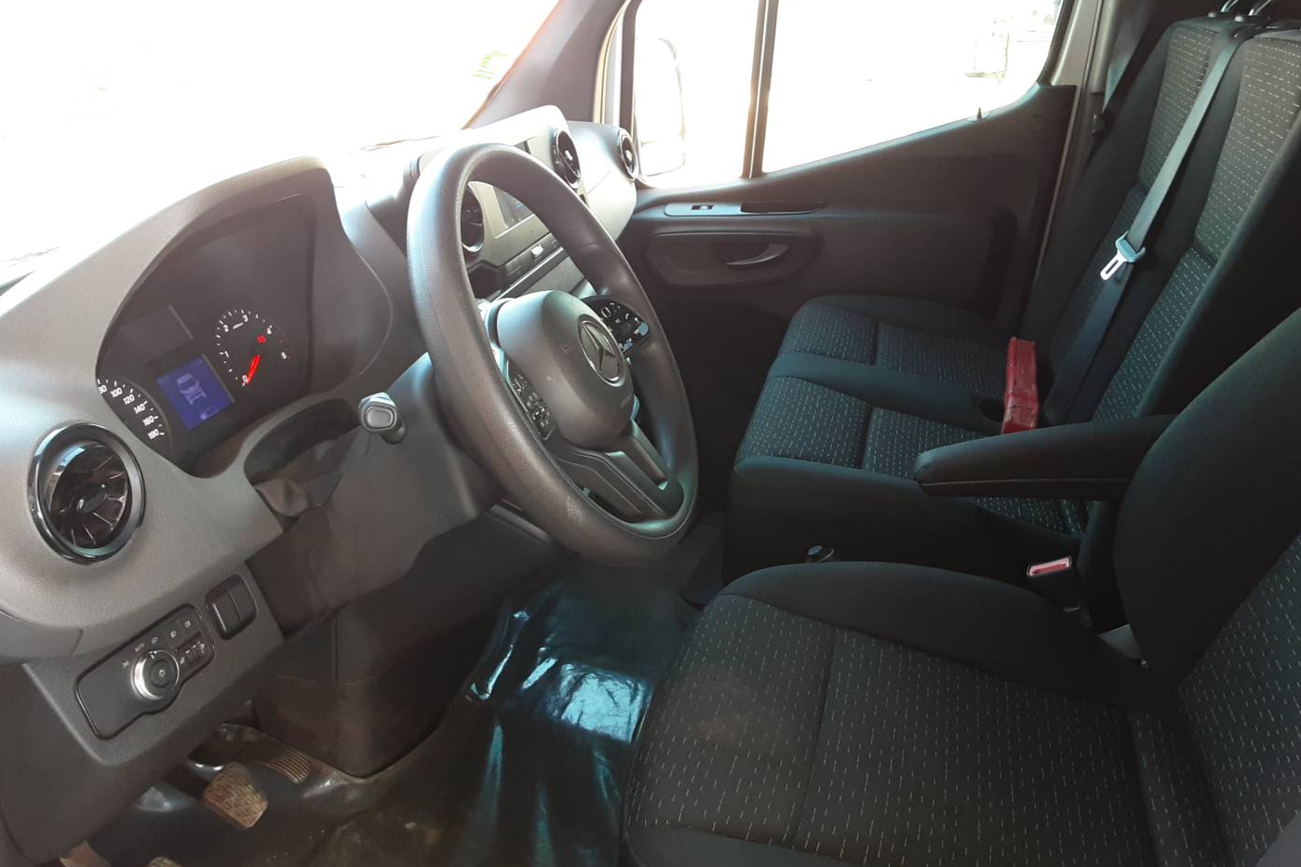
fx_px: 1084
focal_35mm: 30
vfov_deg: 43.5
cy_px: 379
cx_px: 641
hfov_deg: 61.9
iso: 84
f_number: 1.9
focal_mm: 2.9
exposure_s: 1/40
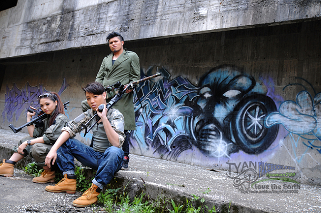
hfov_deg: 62.0
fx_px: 267
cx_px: 160
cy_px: 106
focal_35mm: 30
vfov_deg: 43.5
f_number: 2.8
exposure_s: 1/40
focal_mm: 20
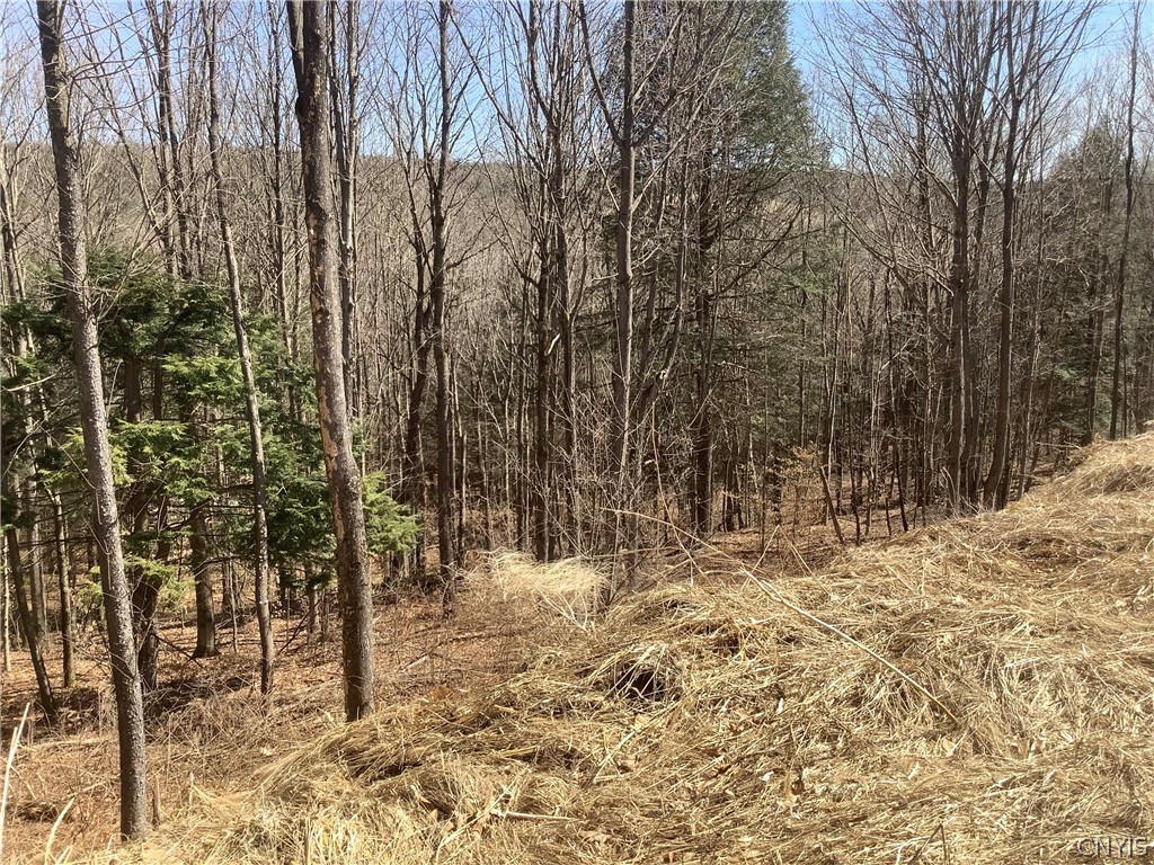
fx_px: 1033
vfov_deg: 45.4
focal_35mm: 31
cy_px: 432
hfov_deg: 58.4
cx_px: 577
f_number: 2.4
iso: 25
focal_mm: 3.3
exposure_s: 1/599
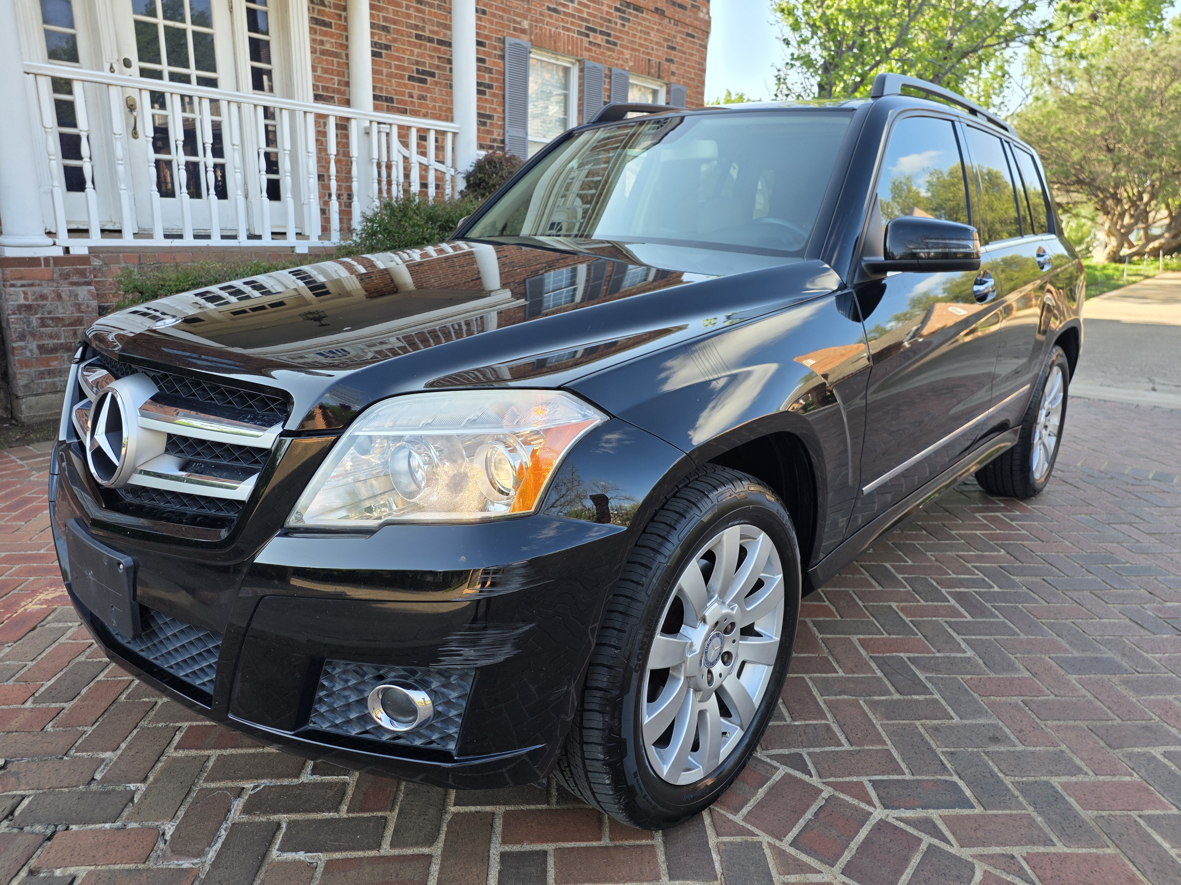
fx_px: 785
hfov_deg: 73.9
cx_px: 590
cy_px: 442
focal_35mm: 23
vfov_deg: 58.9
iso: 50
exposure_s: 1/359
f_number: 1.7
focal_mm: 6.25
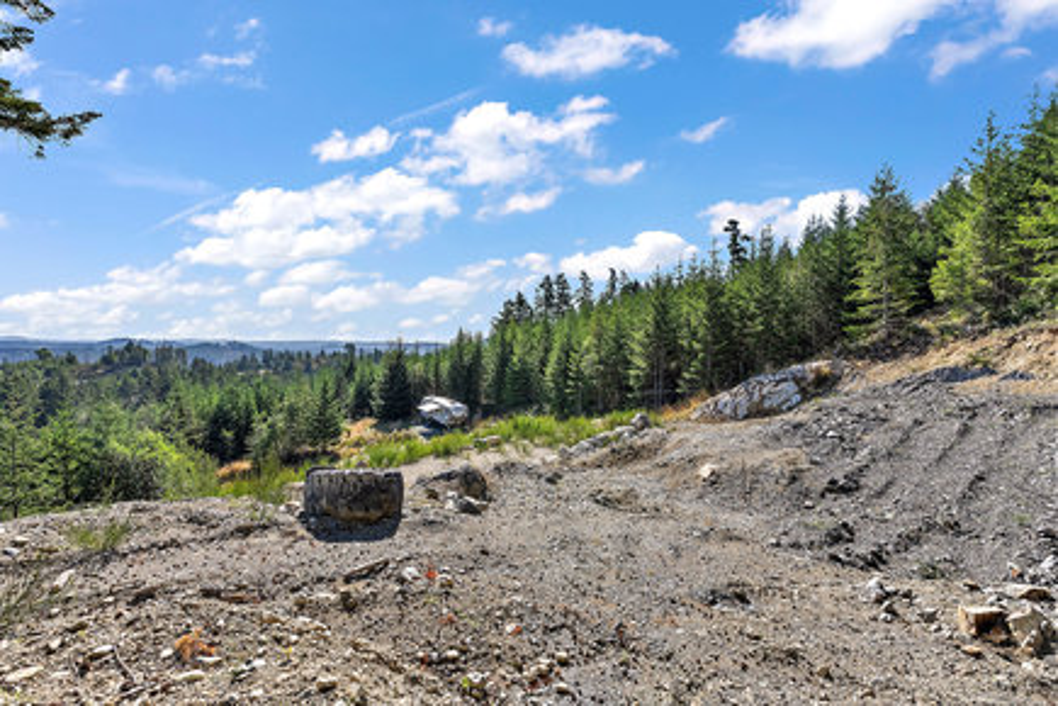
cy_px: 353
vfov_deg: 70.4
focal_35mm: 17
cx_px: 529
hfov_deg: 93.3
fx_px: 500
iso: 320
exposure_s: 1/160
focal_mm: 17
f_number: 9
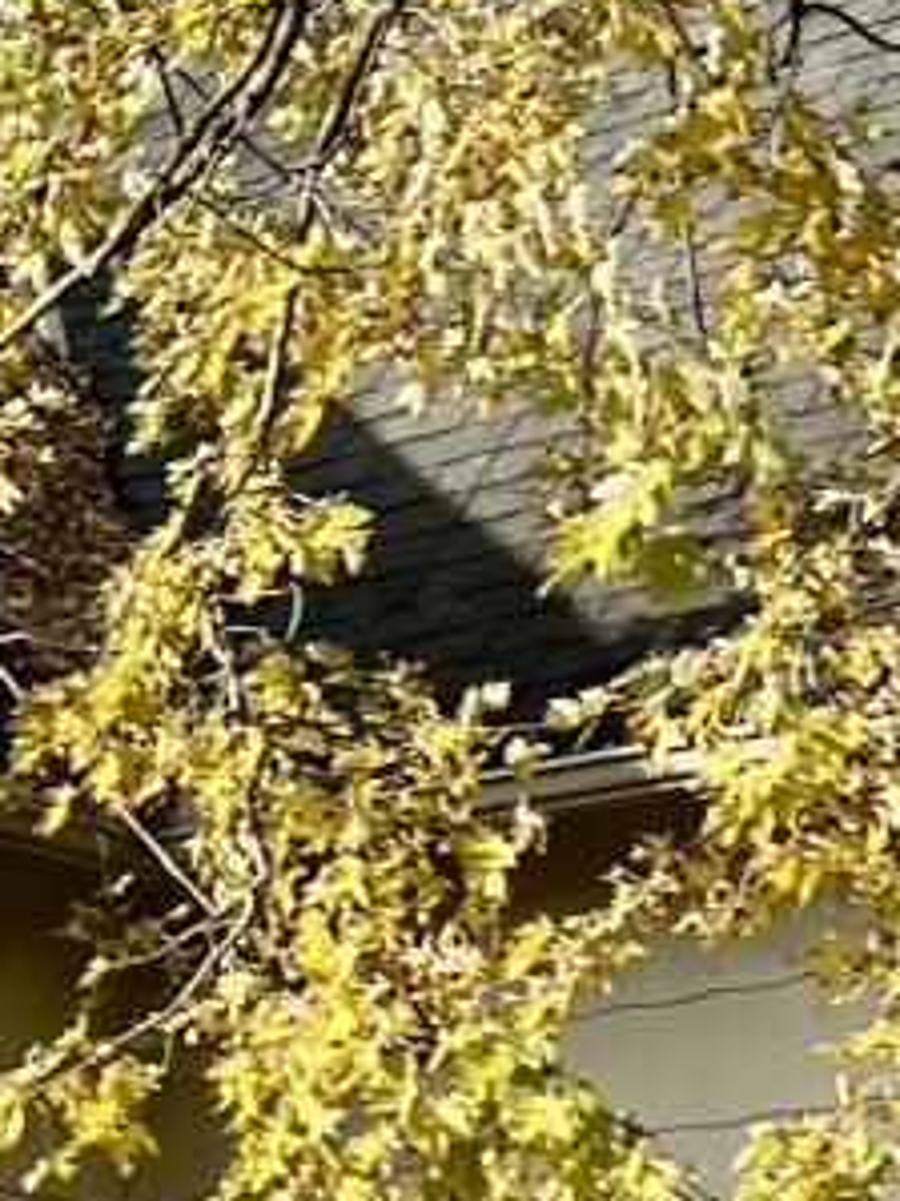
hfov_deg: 8.3
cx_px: -554
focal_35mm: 174
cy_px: 747
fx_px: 6036
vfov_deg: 11.4
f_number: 1.5
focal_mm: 5.7
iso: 50
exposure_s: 1/3077
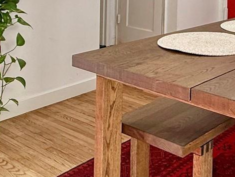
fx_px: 414
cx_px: 228
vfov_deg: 22.3
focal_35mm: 61
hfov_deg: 29.8
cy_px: -33
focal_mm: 2.22
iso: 100
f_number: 2.2
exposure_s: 1/120
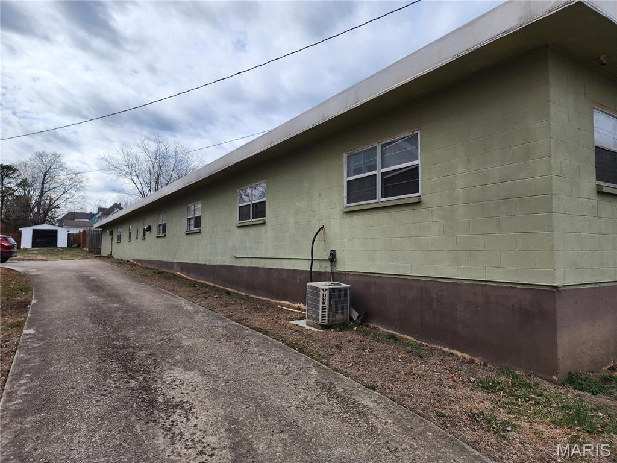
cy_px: 232
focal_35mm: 23
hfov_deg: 73.9
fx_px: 410
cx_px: 308
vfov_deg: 58.9
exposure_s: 1/861
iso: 12
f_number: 1.8
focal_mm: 6.4
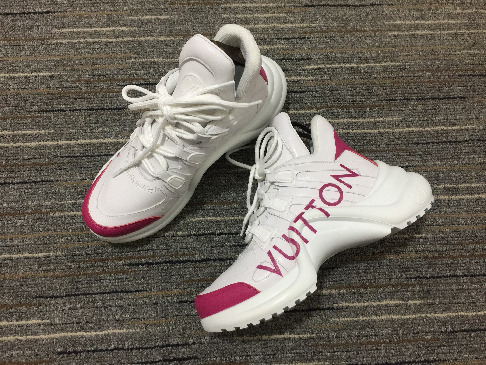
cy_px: 182
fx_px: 407
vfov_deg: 48.2
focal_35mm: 29
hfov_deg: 61.7
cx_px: 243
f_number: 2.2
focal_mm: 4.15
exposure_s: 1/33
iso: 64
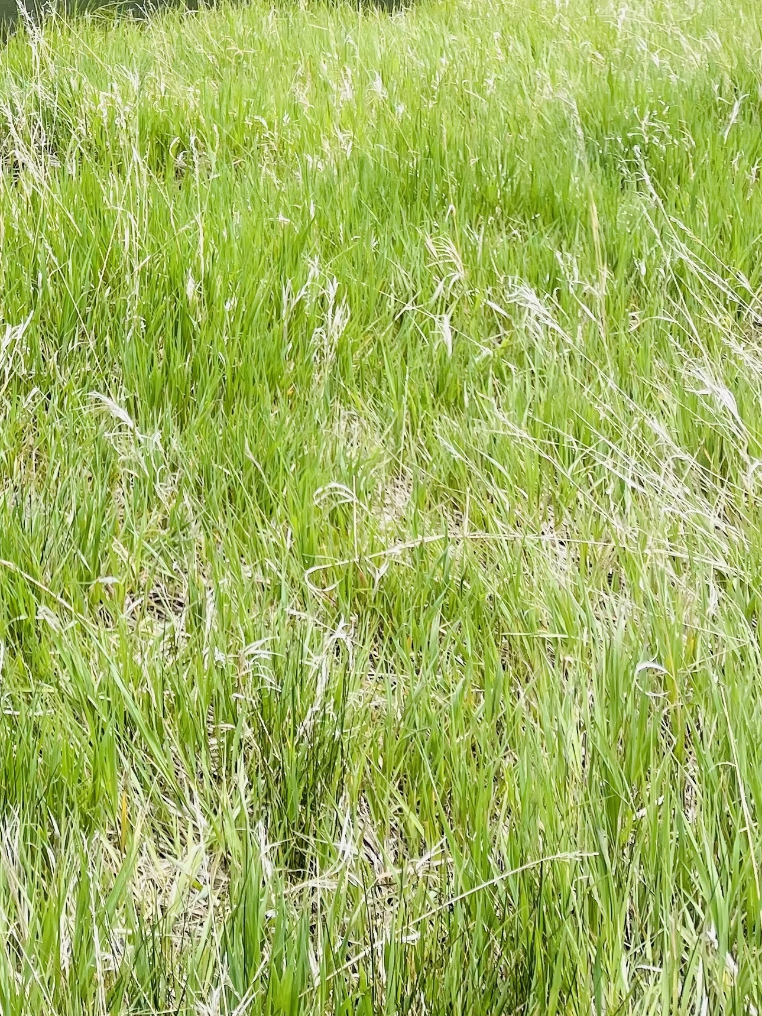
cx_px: -54
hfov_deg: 22.8
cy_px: -86
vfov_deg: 28.9
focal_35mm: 61
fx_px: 1791
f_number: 1.6
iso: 32
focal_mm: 4.2
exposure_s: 1/785
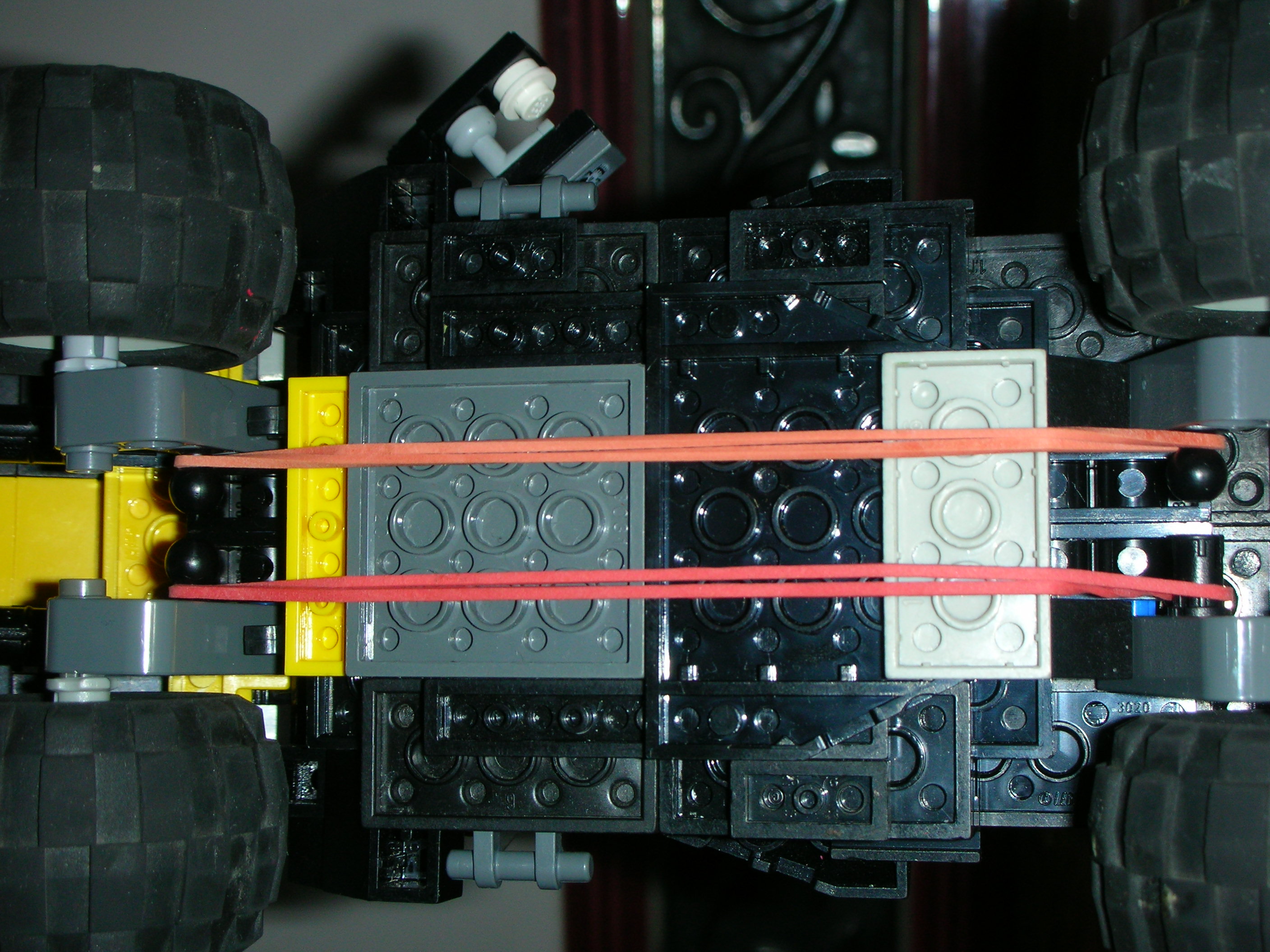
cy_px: 476
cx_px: 635
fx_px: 2238
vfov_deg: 24.0
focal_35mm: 61
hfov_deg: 31.7
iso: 50
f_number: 11.3
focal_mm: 10.1
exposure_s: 1/120
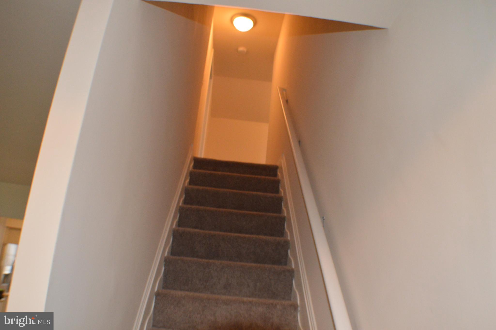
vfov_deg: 36.8
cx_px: 248
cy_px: 165
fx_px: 495
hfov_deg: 53.2
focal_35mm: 36
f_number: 4
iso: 2000
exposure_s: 1/60
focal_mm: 24
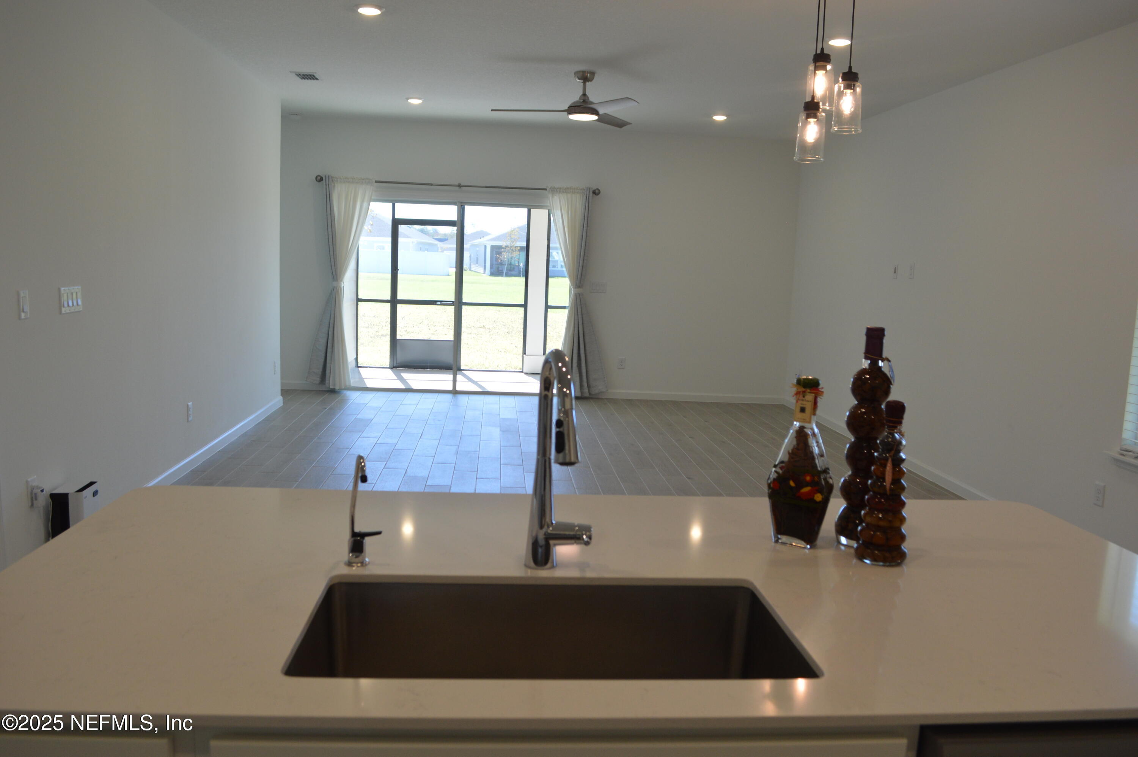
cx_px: 569
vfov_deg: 47.8
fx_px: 853
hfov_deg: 67.4
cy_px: 378
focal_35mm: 27
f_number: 5.6
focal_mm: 18
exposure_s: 1/125
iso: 400
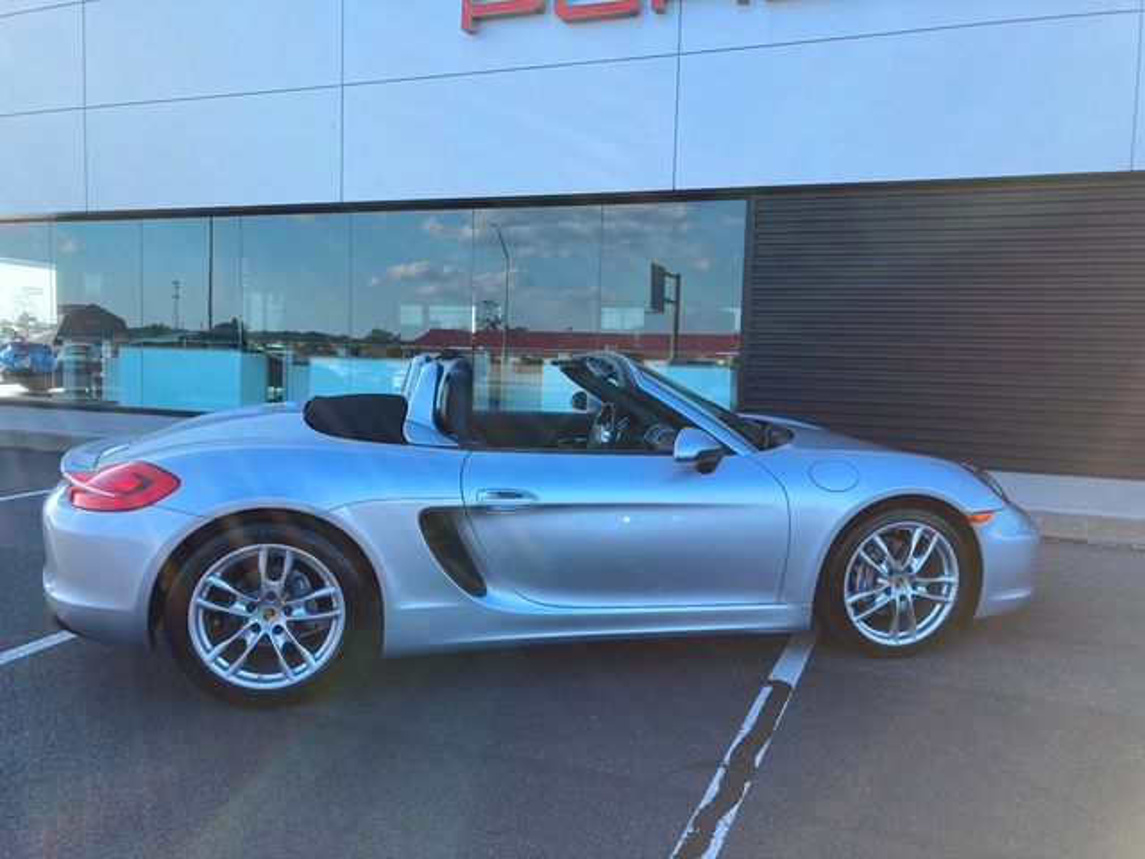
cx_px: 572
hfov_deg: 63.4
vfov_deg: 49.7
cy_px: 430
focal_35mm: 28
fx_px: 926
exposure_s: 1/571
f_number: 1.8
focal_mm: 3.99
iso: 20
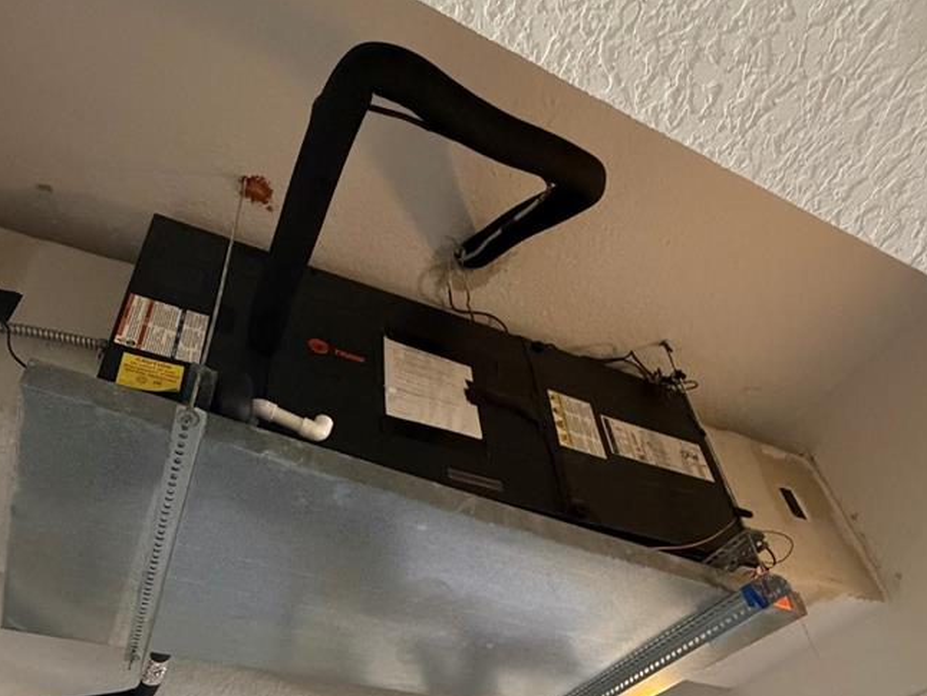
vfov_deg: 50.6
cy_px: 534
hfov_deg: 67.1
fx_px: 697
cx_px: 409
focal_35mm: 26
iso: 800
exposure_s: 1/60
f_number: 2.2
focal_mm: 2.22
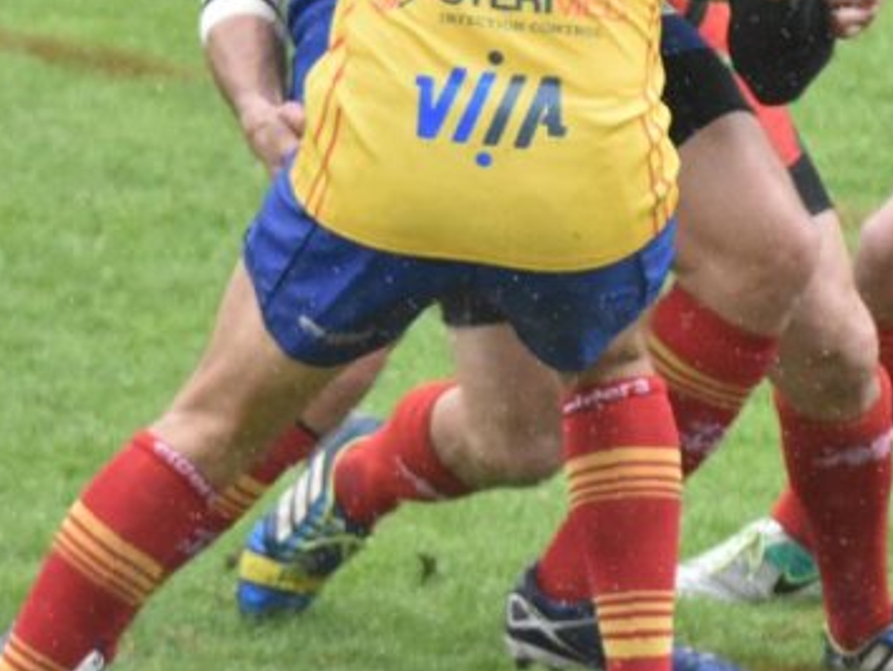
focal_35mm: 1250
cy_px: 182
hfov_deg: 1.6
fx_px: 32269
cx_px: 1143
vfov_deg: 1.2
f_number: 5.6
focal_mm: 300
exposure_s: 1/1250
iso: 2500
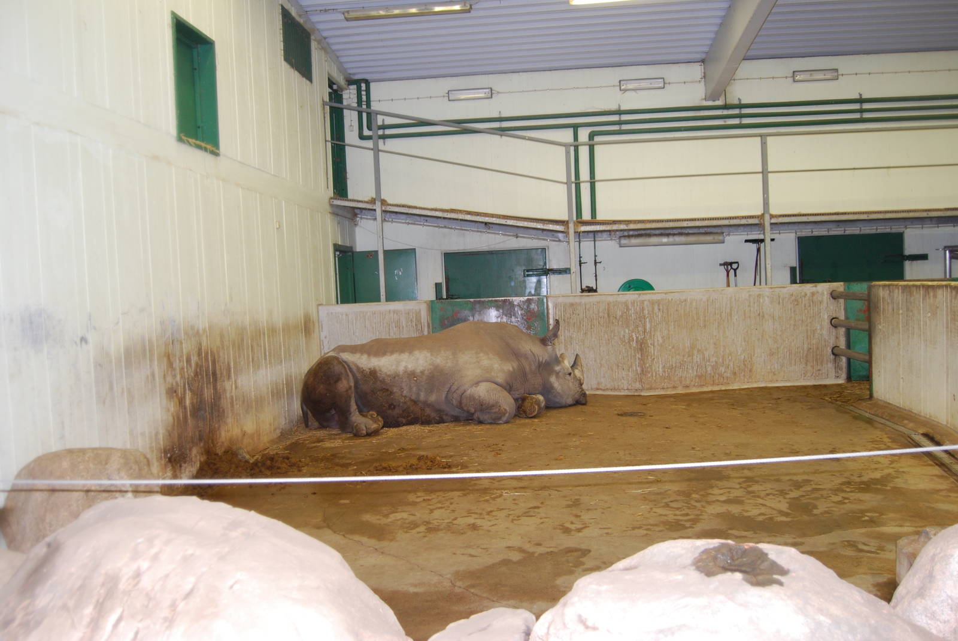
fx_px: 799
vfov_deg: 43.7
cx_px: 479
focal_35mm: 30
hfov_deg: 61.9
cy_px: 320
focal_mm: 20
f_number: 3.8
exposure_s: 1/60
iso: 400
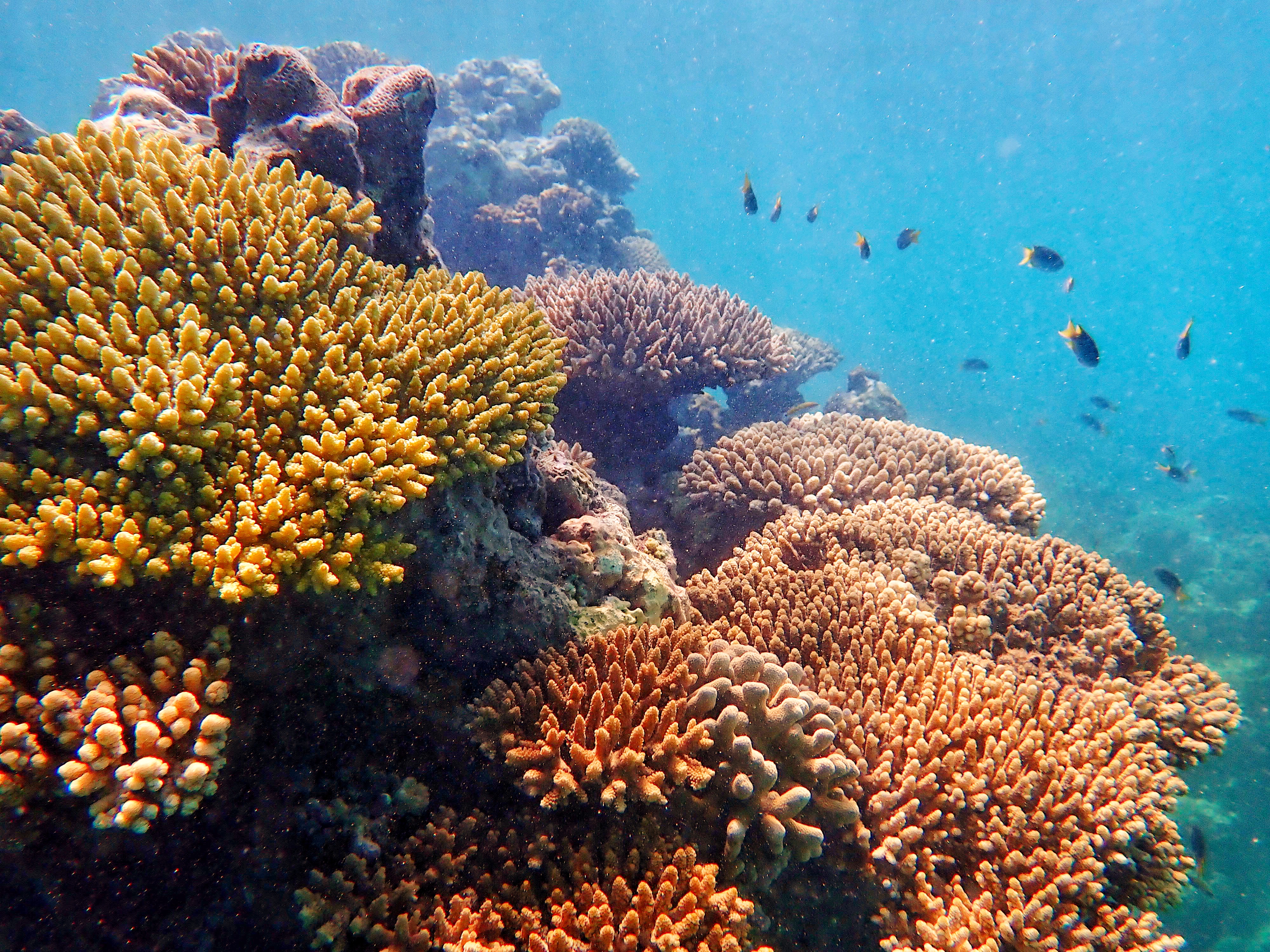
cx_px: 635
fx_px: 1174
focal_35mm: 32
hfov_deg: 56.8
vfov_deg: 44.2
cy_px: 476
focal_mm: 5.79
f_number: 3.2
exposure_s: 1/1000
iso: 100
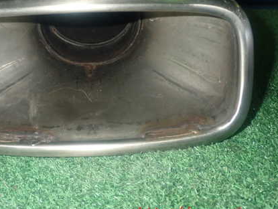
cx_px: 89
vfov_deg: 27.9
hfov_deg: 36.4
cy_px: 72
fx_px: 418
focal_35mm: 52
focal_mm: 6.37
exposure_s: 1/40
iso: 640
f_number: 7.1
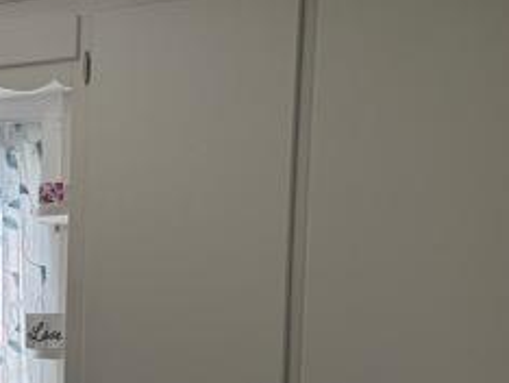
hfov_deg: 23.9
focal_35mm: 71
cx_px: -159
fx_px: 1045
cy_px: 383
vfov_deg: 20.1
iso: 50
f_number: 1.6
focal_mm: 5.96
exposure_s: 1/198
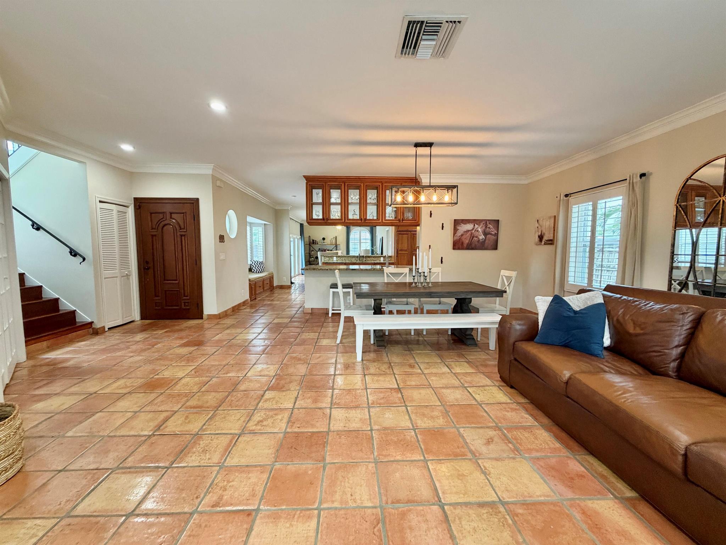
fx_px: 294
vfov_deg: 85.7
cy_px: 272
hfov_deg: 102.1
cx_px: 363
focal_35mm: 14
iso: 320
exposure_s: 1/60
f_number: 2.2
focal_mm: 2.22
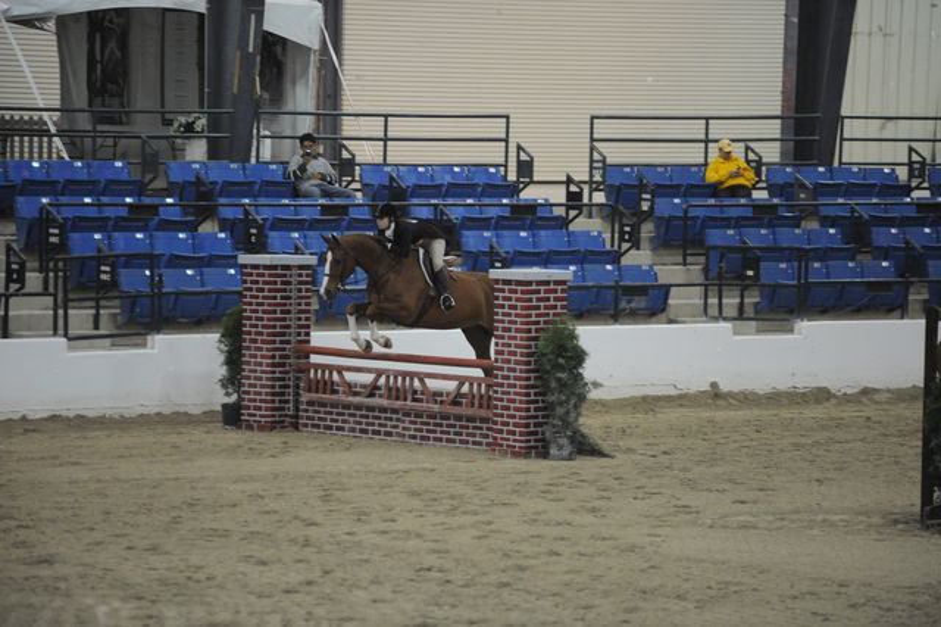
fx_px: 5225
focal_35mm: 200
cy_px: 314
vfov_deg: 6.9
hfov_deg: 10.3
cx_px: 470
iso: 6400
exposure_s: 1/400
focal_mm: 200
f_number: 2.8
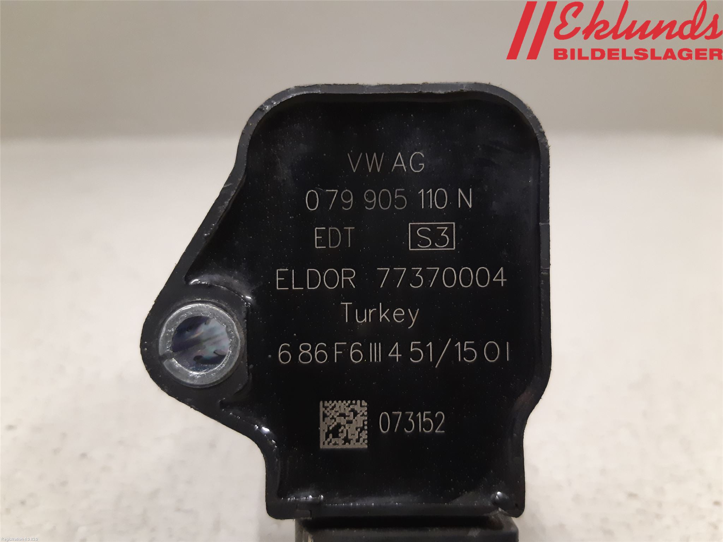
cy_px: 271
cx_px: 362
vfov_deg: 53.1
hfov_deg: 67.3
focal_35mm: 26
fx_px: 543
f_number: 1.7
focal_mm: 3.93
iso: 200
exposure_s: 1/50
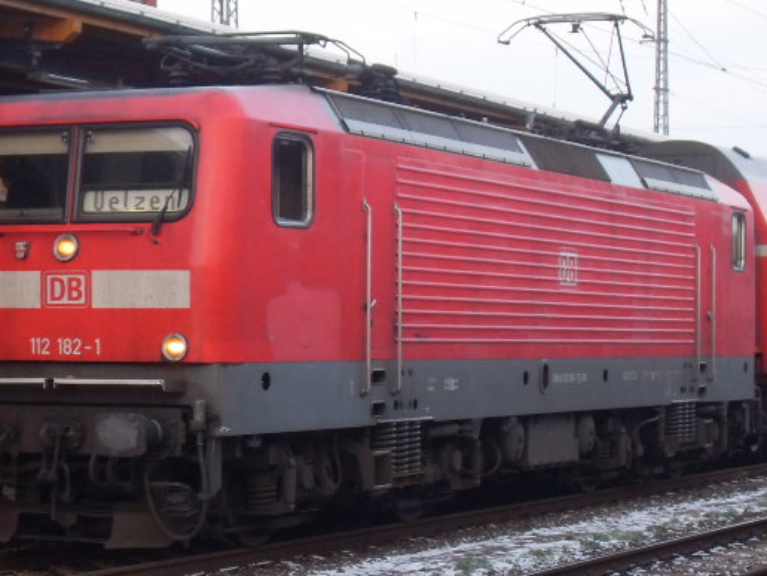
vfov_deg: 12.7
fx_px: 2592
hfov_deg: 16.8
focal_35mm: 117
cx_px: 346
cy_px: 308
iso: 200
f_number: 3.7
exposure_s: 1/60
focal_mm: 10.1
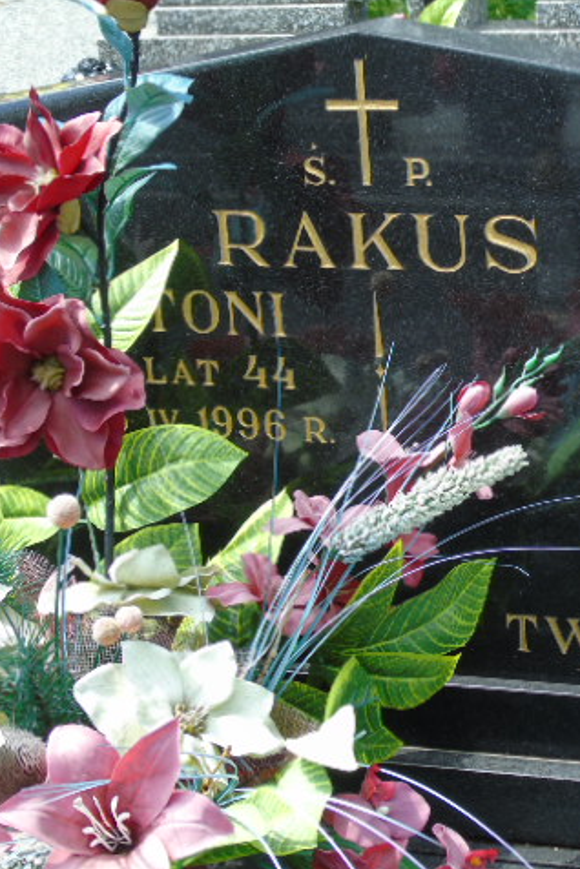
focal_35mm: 99
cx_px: 461
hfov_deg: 13.8
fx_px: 2392
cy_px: 434
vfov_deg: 20.6
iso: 80
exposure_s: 1/100
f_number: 4.7
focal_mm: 13
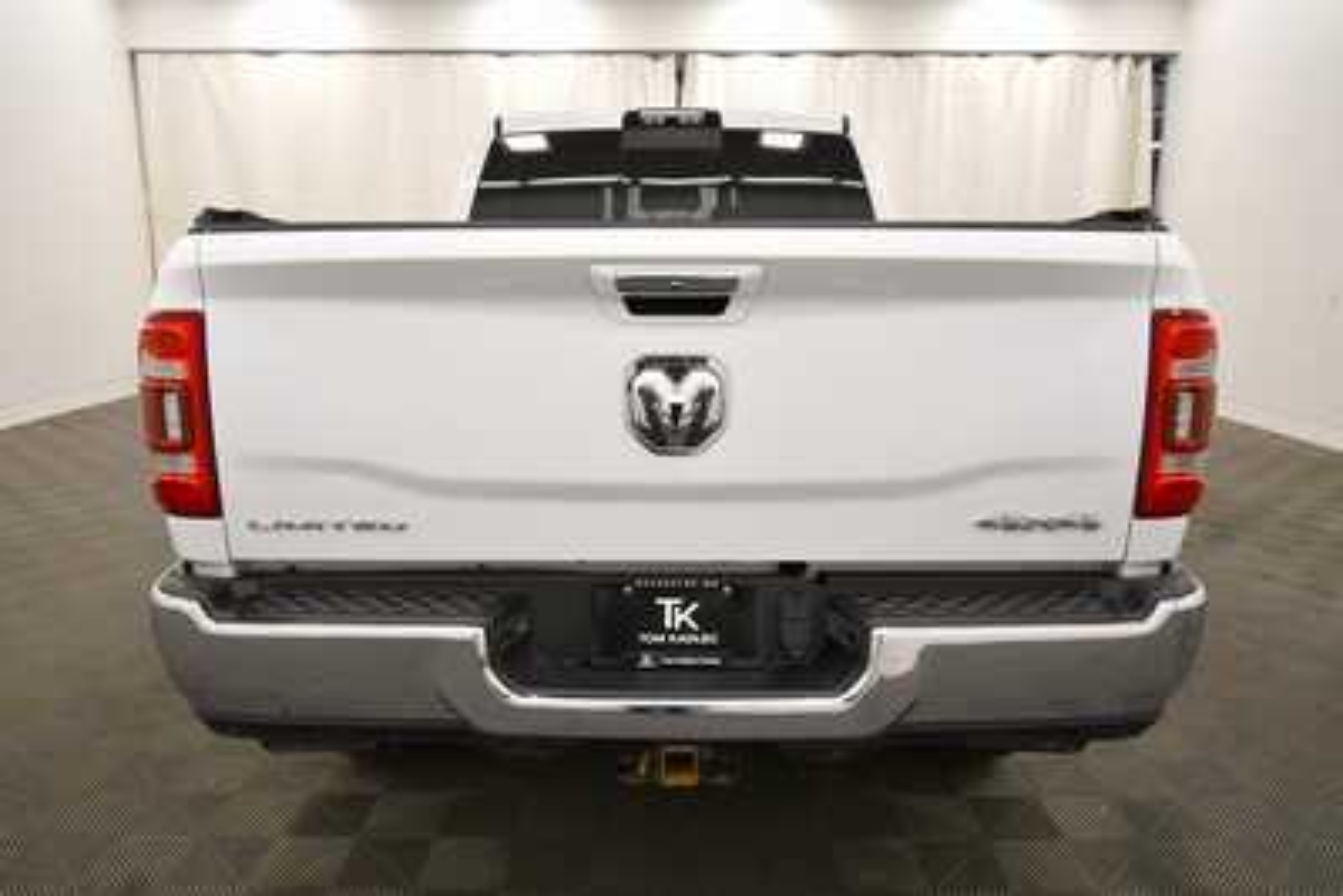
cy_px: 448
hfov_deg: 71.5
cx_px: 672
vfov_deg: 51.3
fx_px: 933
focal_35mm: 25
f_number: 5.3
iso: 800
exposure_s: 1/250
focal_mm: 17
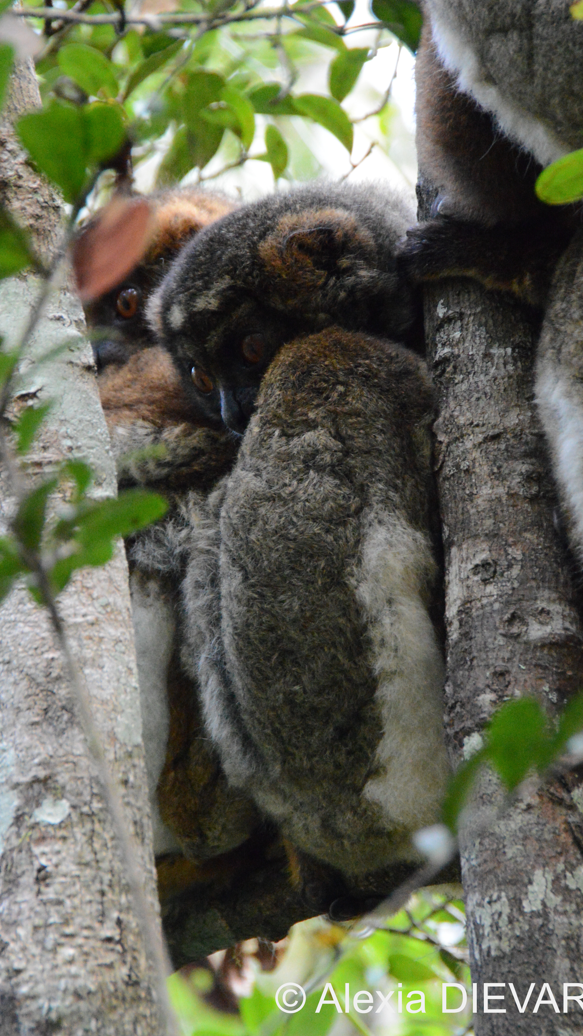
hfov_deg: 3.1
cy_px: 519
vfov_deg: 5.5
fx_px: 10799
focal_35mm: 393
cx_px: 280
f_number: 10
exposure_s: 1/50
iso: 6400
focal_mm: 250
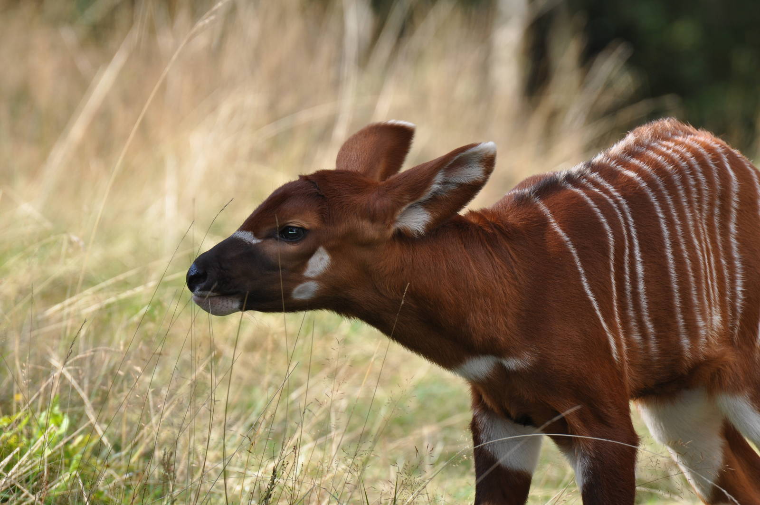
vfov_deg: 3.0
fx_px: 9489
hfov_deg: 4.6
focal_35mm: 450
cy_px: 252
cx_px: 380
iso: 200
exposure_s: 1/200
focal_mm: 300
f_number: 8
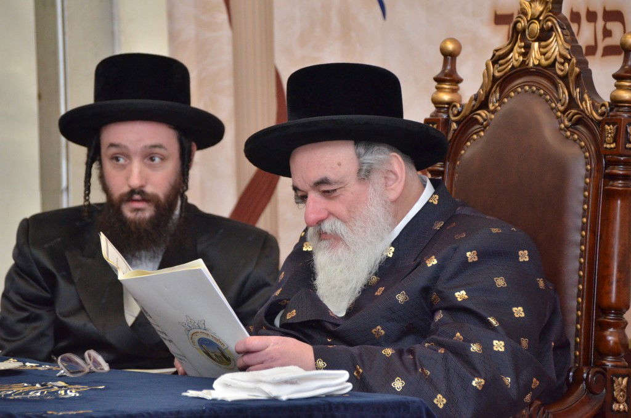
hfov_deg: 7.9
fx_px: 4591
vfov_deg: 5.2
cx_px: 316
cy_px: 209
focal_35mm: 262
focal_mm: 175
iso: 1600
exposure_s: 1/160
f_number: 5.6
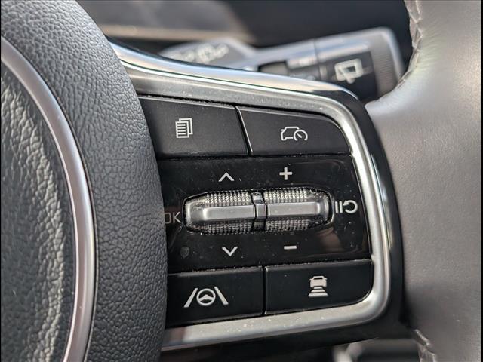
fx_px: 684
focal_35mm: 49
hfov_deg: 38.9
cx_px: 242
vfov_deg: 29.7
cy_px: 181
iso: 368
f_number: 1.68
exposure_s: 1/1429
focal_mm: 6.9
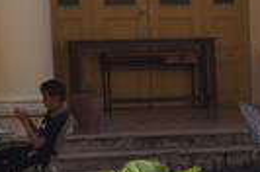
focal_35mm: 199
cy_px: 248
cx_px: 379
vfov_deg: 6.8
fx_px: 1434
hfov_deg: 10.1
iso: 100
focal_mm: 22
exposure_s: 1/250
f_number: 8
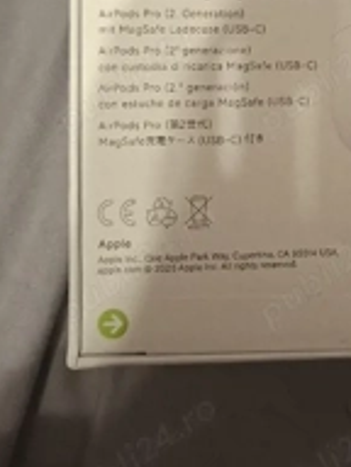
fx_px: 649
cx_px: 363
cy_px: 97
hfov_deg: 28.2
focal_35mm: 48
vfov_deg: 38.3
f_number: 1.8
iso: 320
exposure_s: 1/30
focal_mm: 5.54
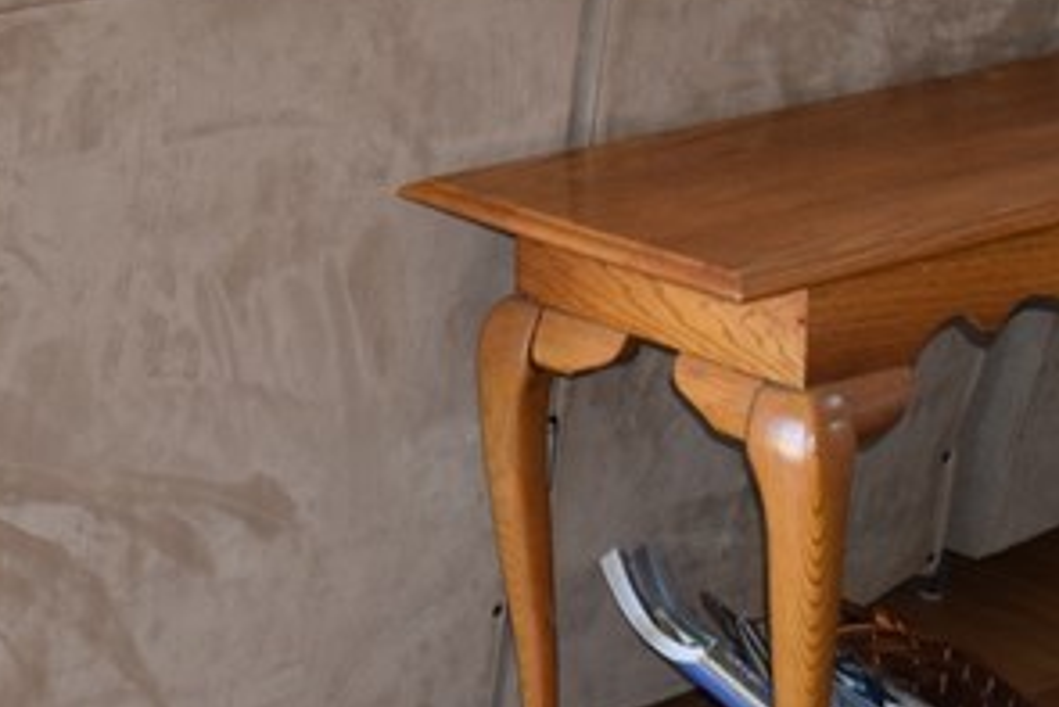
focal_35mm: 116
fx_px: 3409
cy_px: -477
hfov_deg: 16.7
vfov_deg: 11.2
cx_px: -316
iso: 800
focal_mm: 21
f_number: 5
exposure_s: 1/100
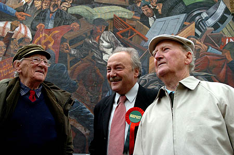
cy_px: 78
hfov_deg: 53.2
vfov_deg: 36.7
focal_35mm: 36
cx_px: 117
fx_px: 234
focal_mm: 24
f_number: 10
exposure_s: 1/100
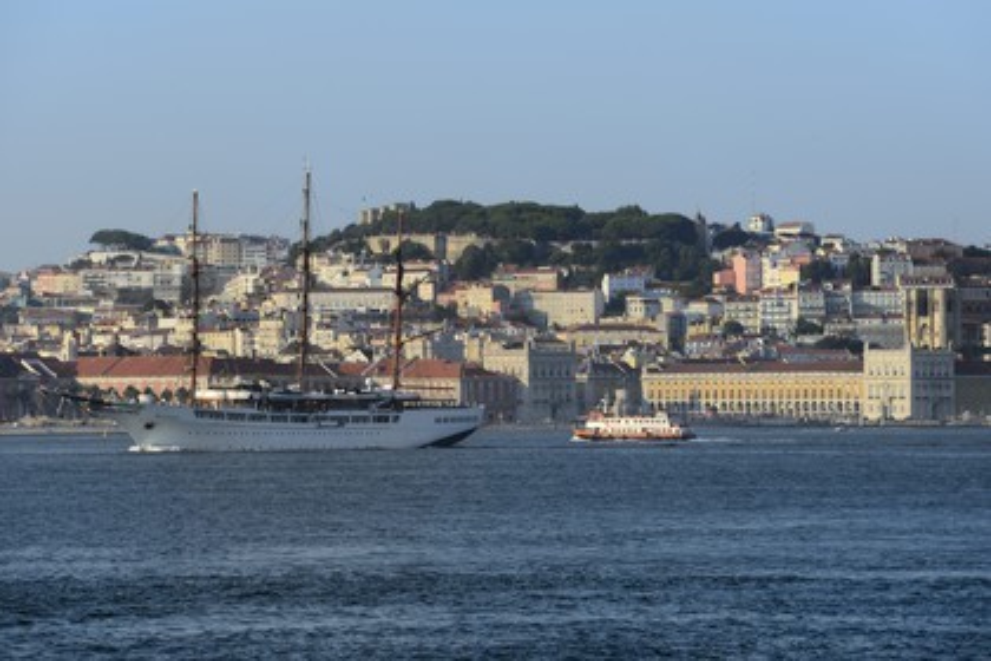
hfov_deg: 10.3
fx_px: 5505
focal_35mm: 200
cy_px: 330
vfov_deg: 6.9
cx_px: 496
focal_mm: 200
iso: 200
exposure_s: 1/400
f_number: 9
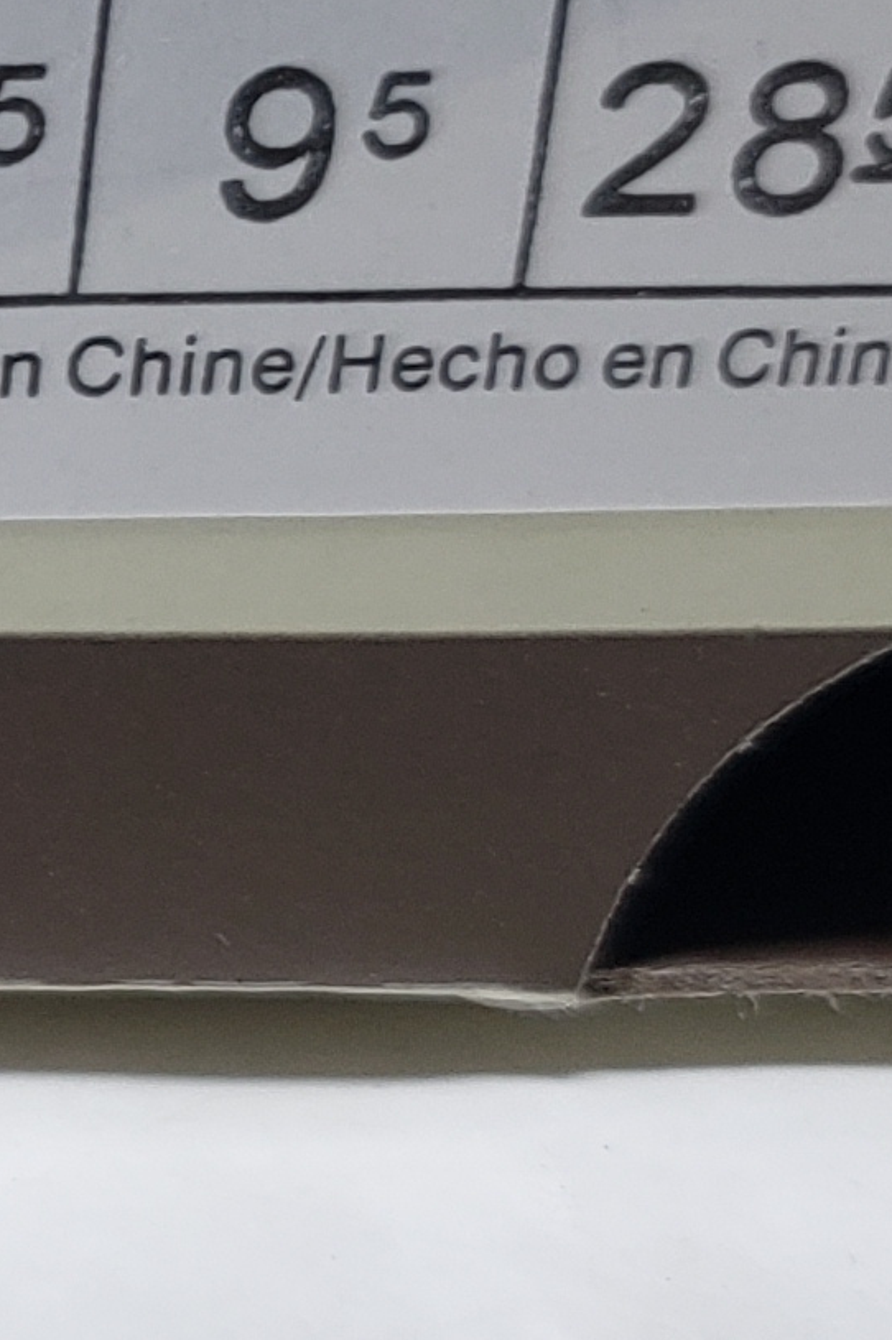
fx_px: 4984
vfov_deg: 15.3
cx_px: -1142
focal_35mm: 134
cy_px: 497
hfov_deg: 9.3
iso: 50
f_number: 1.5
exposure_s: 1/380
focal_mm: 4.3
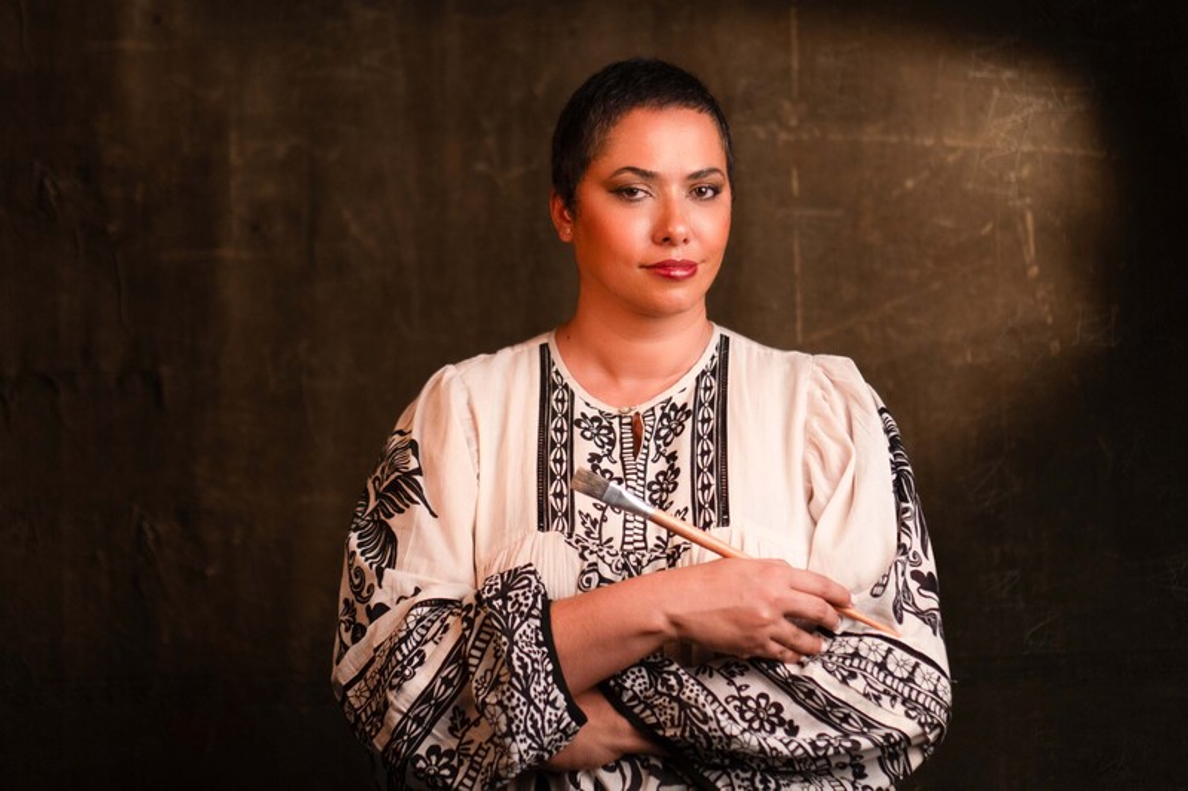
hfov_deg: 38.2
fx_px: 1716
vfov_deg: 26.0
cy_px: 396
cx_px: 594
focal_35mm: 52
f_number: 1.8
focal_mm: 35
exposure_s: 1/160
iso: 500
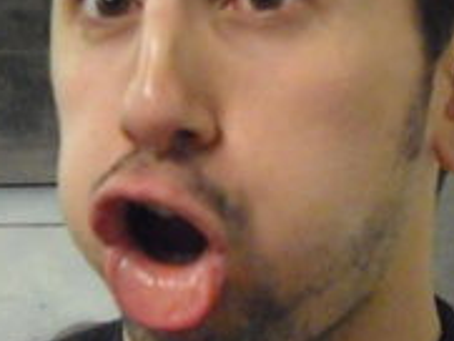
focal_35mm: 131
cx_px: 168
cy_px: 90
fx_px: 1719
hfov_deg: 15.0
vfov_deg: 11.3
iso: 1250
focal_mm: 6.2
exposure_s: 1/30
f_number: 2.7
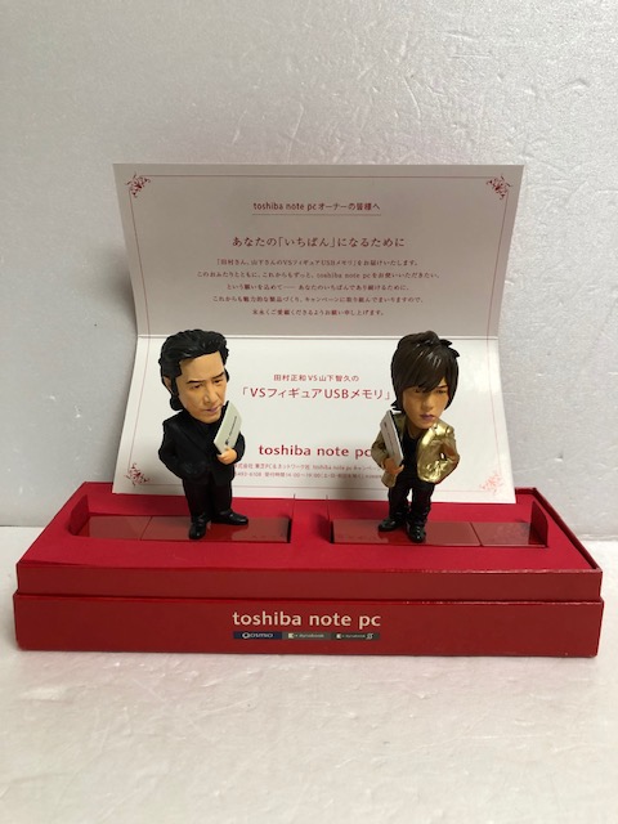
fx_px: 667
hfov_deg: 49.7
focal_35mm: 28
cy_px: 412
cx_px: 309
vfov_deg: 63.4
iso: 50
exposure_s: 1/17
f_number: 1.8
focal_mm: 4
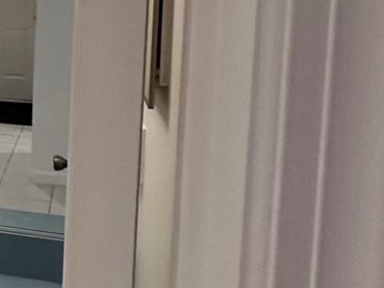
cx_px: -359
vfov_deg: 20.3
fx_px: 788
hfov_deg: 18.8
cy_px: 28
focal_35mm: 71
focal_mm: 2.22
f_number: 2.2
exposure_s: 1/60
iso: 320
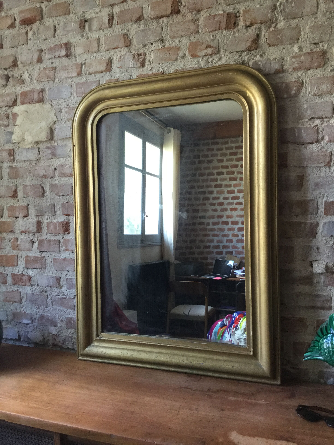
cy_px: 222
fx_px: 399
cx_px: 167
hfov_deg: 45.4
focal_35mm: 31
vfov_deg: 58.4
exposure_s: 1/33
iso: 125
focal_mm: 3.3
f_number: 2.4
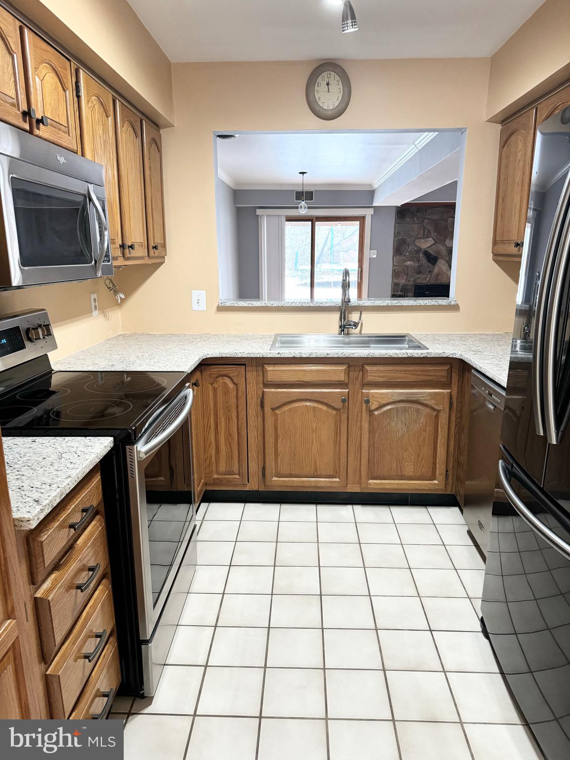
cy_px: 380
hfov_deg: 56.8
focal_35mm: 24
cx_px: 285
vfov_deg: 71.6
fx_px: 527
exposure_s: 1/60
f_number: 1.78
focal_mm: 6.86
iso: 400
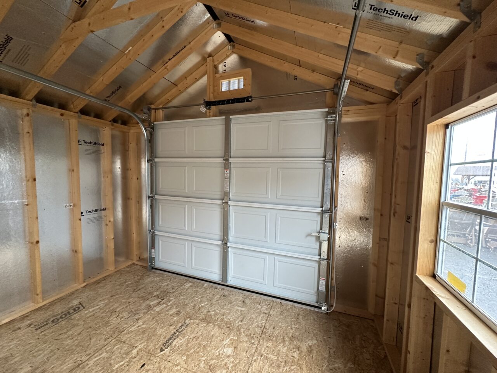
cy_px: 186
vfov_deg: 85.7
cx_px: 248
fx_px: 201
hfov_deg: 102.1
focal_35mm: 14
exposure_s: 1/80
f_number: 2.2
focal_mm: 2.22
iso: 320
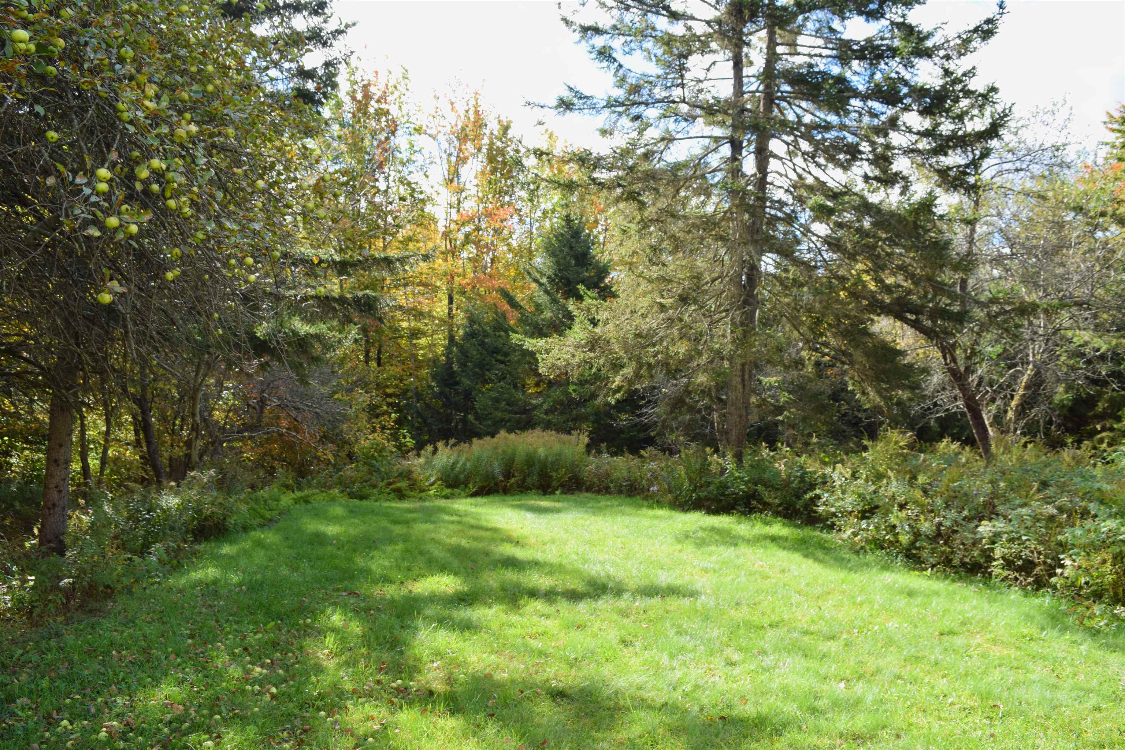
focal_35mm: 27
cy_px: 375
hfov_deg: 67.4
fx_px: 844
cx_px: 562
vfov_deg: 47.9
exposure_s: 1/160
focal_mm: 18
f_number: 7.1
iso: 200
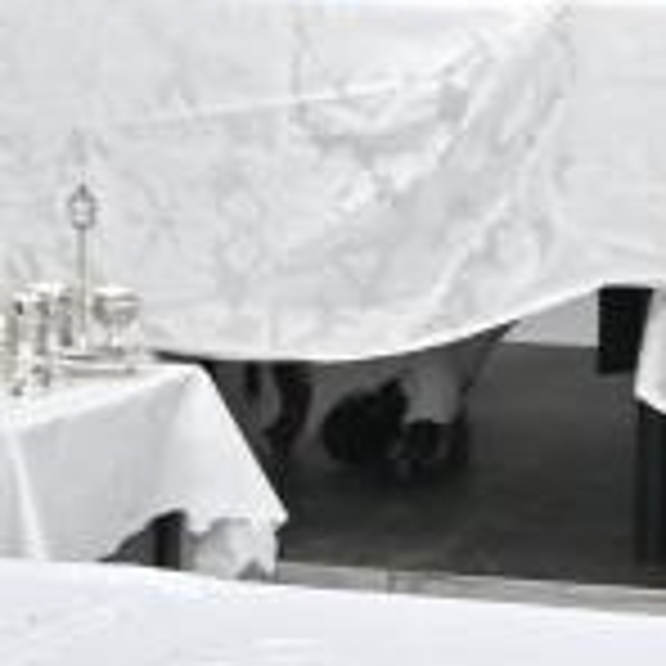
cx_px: 1008
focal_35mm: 212
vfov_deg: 8.1
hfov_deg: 8.1
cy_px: -238
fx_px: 4615
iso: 250
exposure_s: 1/125
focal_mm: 24
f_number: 4
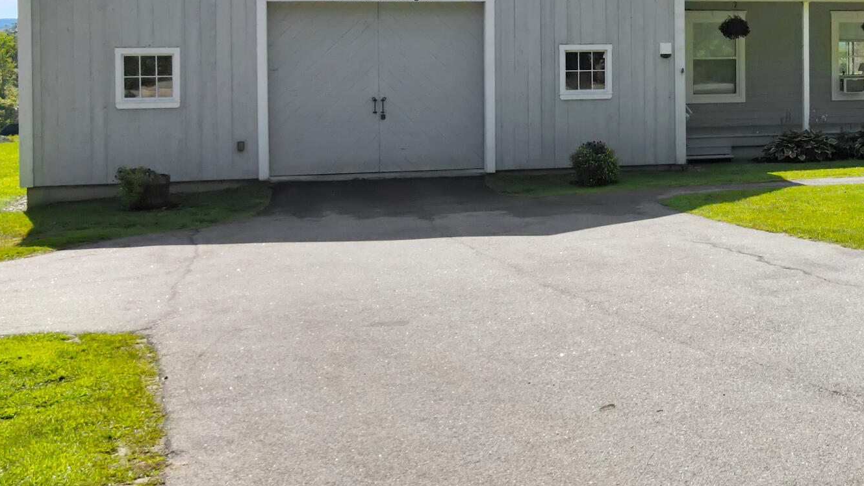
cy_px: 116
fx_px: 1352
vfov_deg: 20.2
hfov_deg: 32.8
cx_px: 843
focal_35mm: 59
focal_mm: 4.5
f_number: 2.8
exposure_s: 1/1000
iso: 200
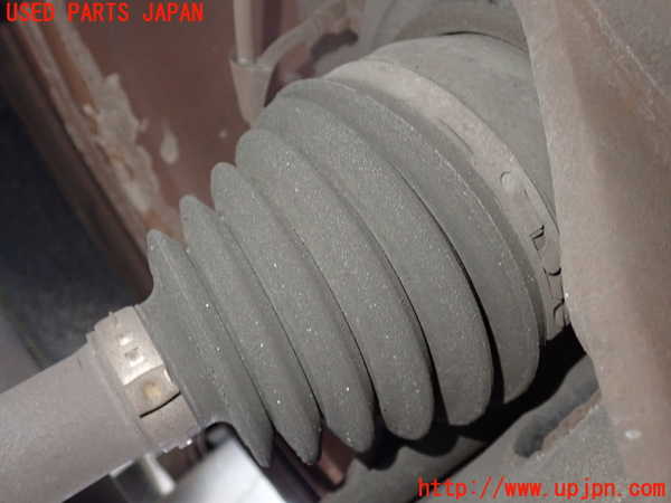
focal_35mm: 36
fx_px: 698
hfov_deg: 51.4
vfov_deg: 39.7
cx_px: 336
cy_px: 252
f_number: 2.5
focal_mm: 6.37
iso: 800
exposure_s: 1/30
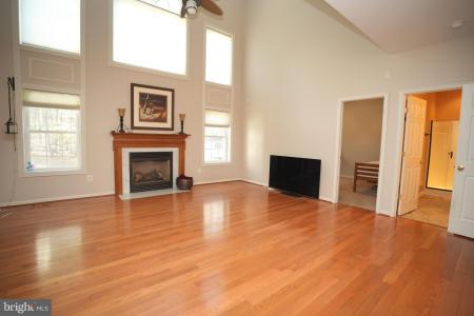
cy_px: 158
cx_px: 237
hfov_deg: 94.6
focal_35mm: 17
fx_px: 219
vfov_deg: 71.7
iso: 500
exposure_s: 1/60
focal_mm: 16.6
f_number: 2.8
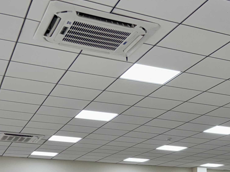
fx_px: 465
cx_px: 225
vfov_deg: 19.4
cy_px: 225
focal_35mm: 70
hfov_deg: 26.4
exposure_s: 1/100
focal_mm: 5.96
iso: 50
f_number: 1.6
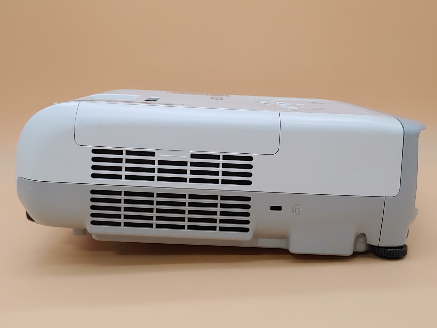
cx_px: 218
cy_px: 164
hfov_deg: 38.9
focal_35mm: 49
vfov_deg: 29.7
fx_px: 619
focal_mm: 4.36
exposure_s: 1/86
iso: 50
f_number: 1.8
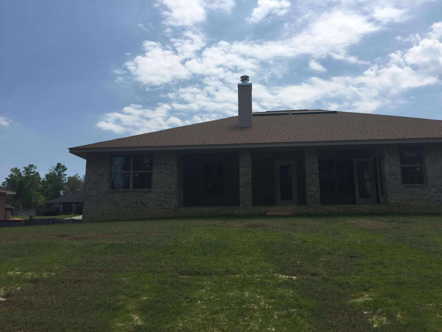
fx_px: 370
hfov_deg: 61.7
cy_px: 166
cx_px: 221
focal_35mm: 29
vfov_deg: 48.2
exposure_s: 1/3597
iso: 32
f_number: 2.2
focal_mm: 4.15
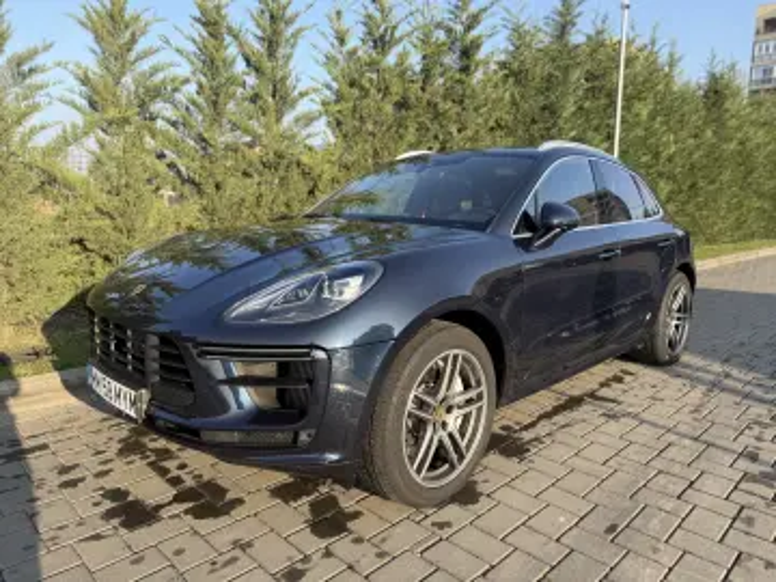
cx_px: 388
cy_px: 291
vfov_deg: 56.8
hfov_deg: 71.6
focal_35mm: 24
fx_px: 538
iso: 100
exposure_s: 1/979
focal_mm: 6.76
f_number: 1.78
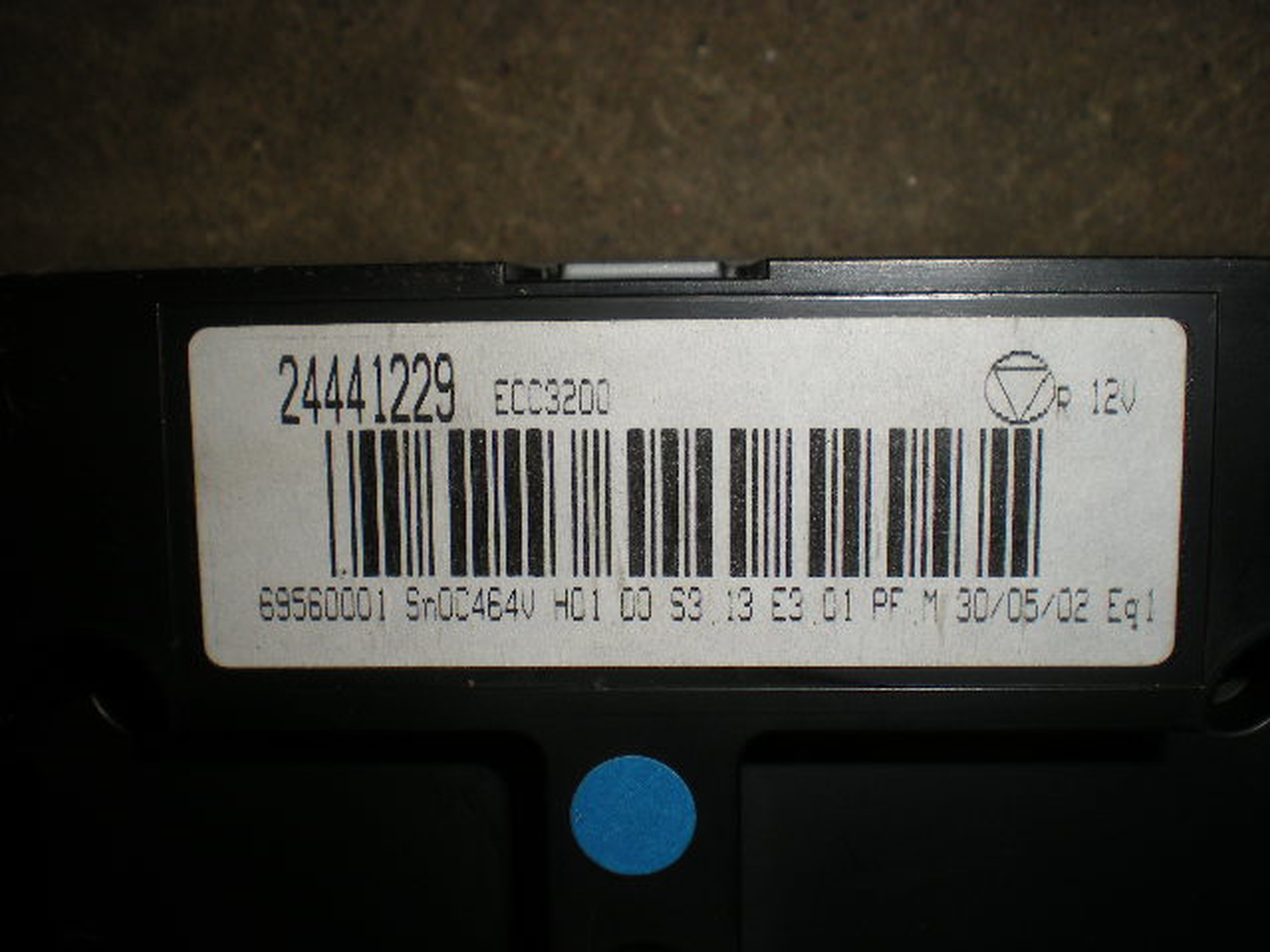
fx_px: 1394
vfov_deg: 37.7
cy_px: 476
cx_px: 635
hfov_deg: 49.0
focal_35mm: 38
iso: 64
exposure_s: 1/60
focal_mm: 6.3
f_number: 4.6
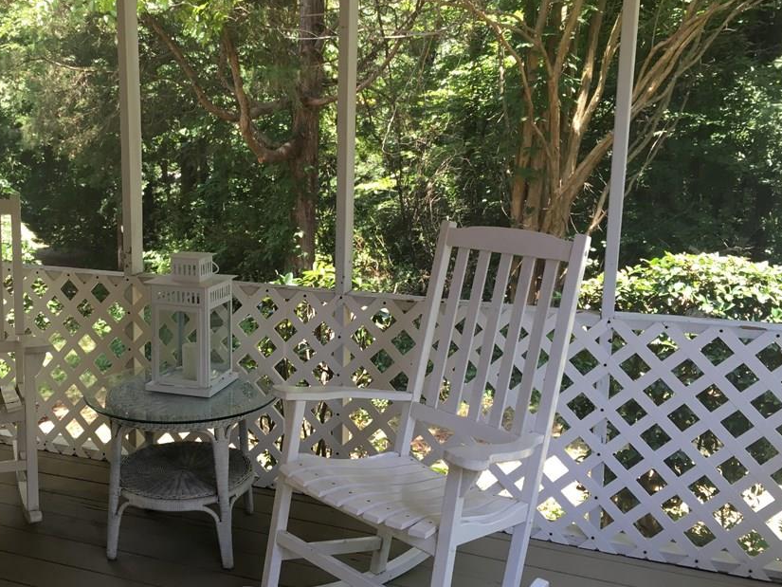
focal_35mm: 36
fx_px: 813
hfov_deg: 50.9
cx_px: 303
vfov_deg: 39.6
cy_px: 268
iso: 25
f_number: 2.2
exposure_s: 1/40
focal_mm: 4.15
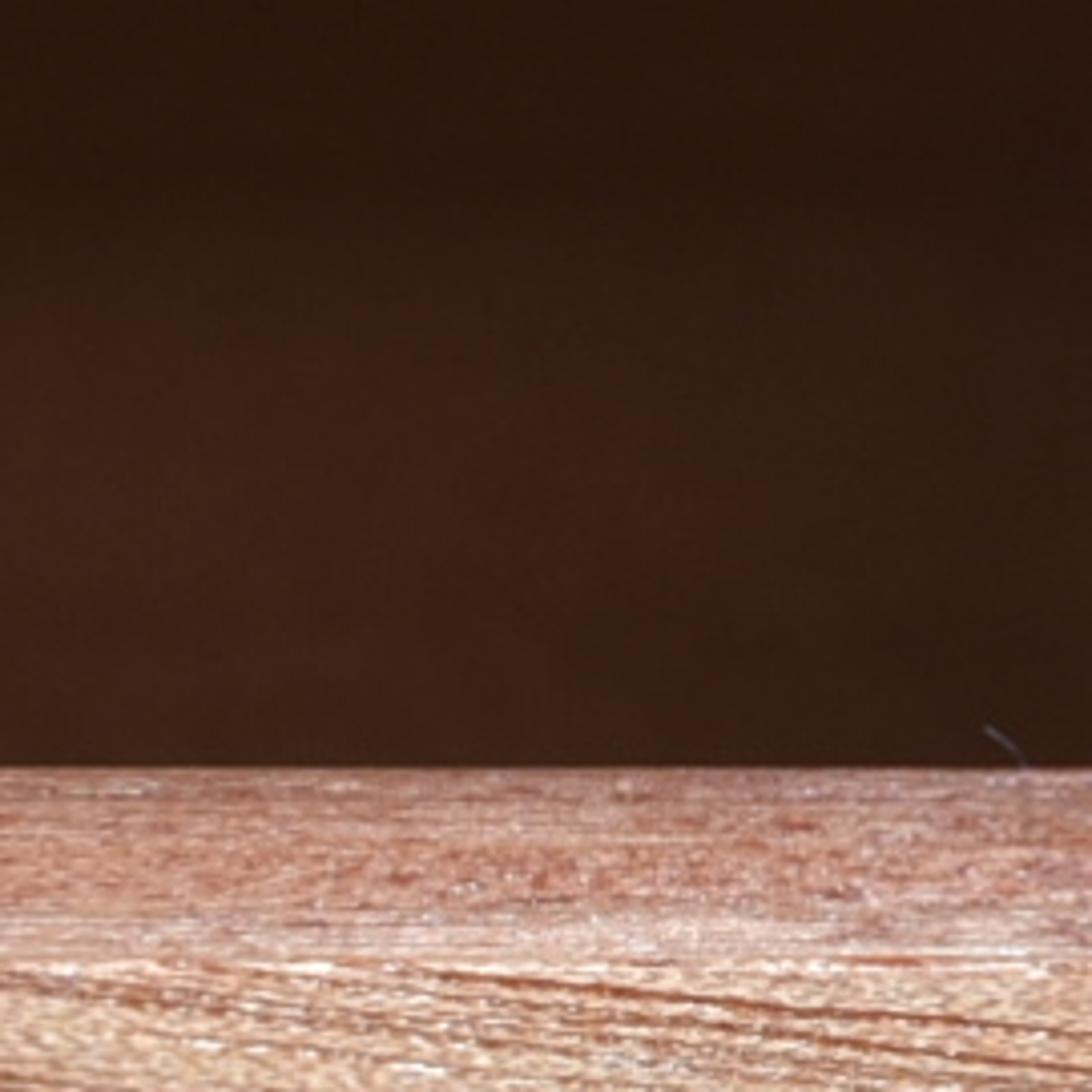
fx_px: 10553
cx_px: 2317
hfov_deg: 5.8
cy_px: 1547
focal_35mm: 296
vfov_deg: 5.9
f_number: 8
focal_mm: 21
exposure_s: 1/60
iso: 100
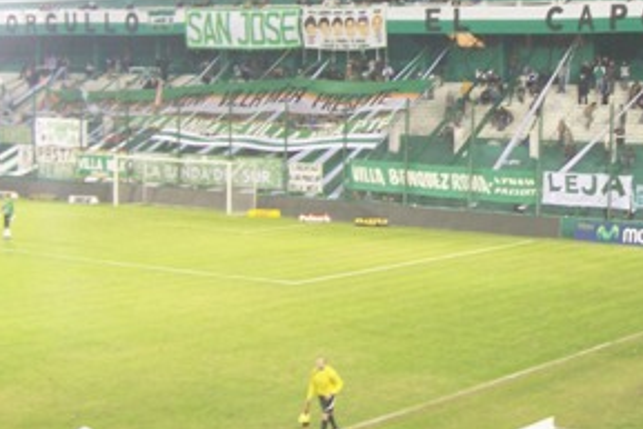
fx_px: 1465
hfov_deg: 24.5
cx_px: 485
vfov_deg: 16.6
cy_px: 113
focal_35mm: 82
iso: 160
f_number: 2.8
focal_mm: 6.3
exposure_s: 1/13
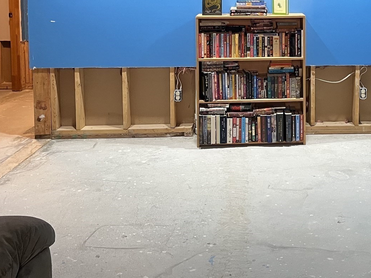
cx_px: 280
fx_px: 547
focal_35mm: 51
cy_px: 17
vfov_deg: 27.3
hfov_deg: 36.6
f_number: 1.6
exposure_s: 1/60
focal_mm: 5.1
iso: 250
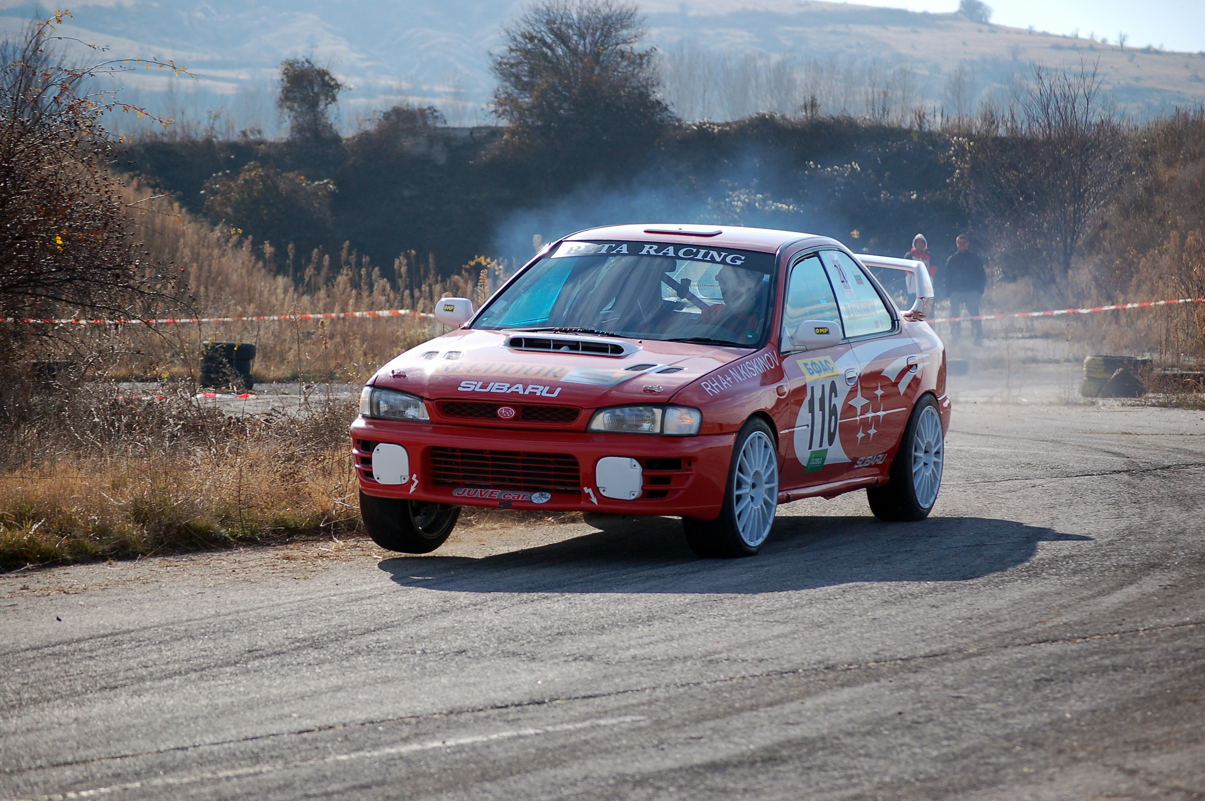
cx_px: 602
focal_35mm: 158
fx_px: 5267
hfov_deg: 13.1
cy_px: 400
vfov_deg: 8.7
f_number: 4.8
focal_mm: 105
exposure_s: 1/1250
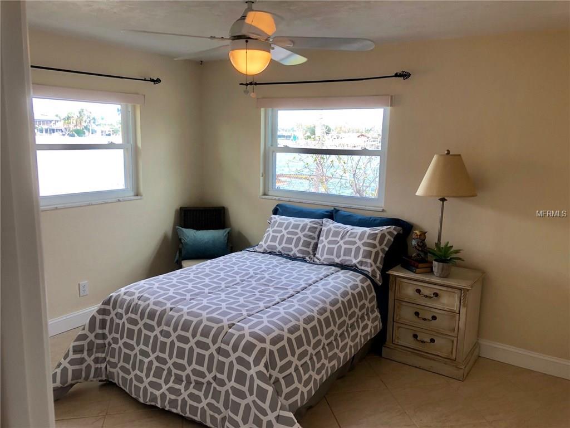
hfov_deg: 63.4
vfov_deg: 49.7
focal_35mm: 28
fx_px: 461
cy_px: 214
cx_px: 285
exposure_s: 1/120
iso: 64
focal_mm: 4
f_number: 1.8
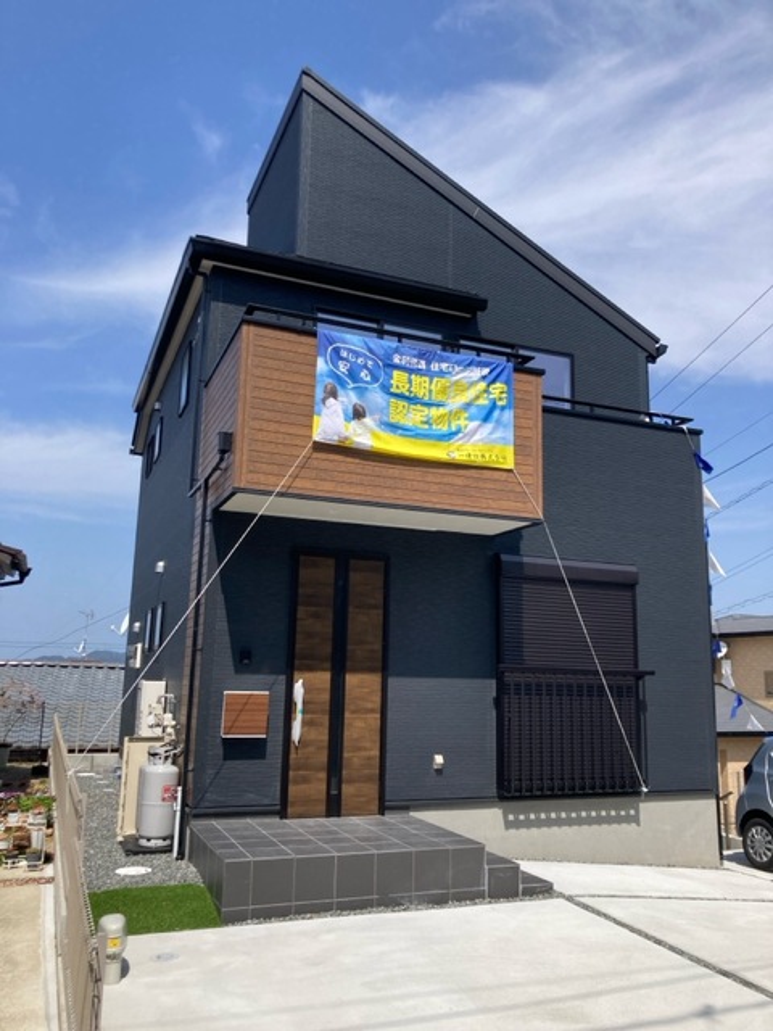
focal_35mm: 28
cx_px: 386
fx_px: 834
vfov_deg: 63.4
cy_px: 516
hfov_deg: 49.7
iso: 20
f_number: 1.8
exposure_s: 1/2315
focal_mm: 3.99
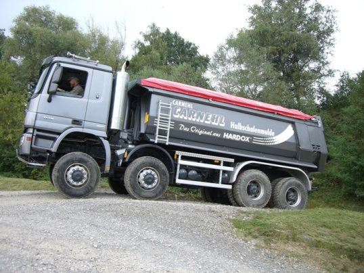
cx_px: 182
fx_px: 400
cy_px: 136
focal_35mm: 38
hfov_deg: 49.0
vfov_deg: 37.7
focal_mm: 6.2
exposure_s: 1/320
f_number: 2.7
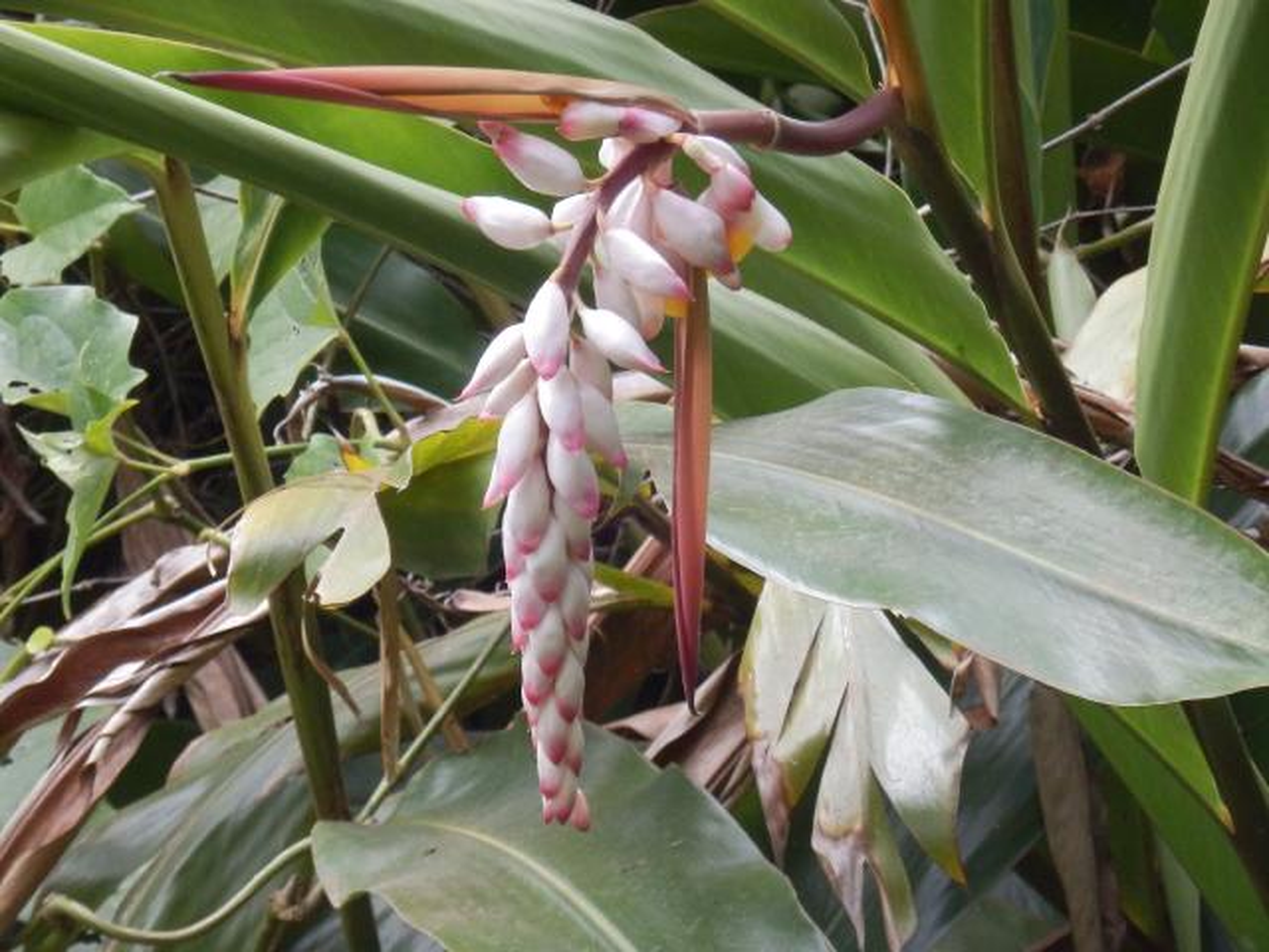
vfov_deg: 4.5
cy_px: 476
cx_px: 634
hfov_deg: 6.0
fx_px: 12171
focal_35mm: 332
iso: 800
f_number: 6.7
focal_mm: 59.3
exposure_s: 1/200
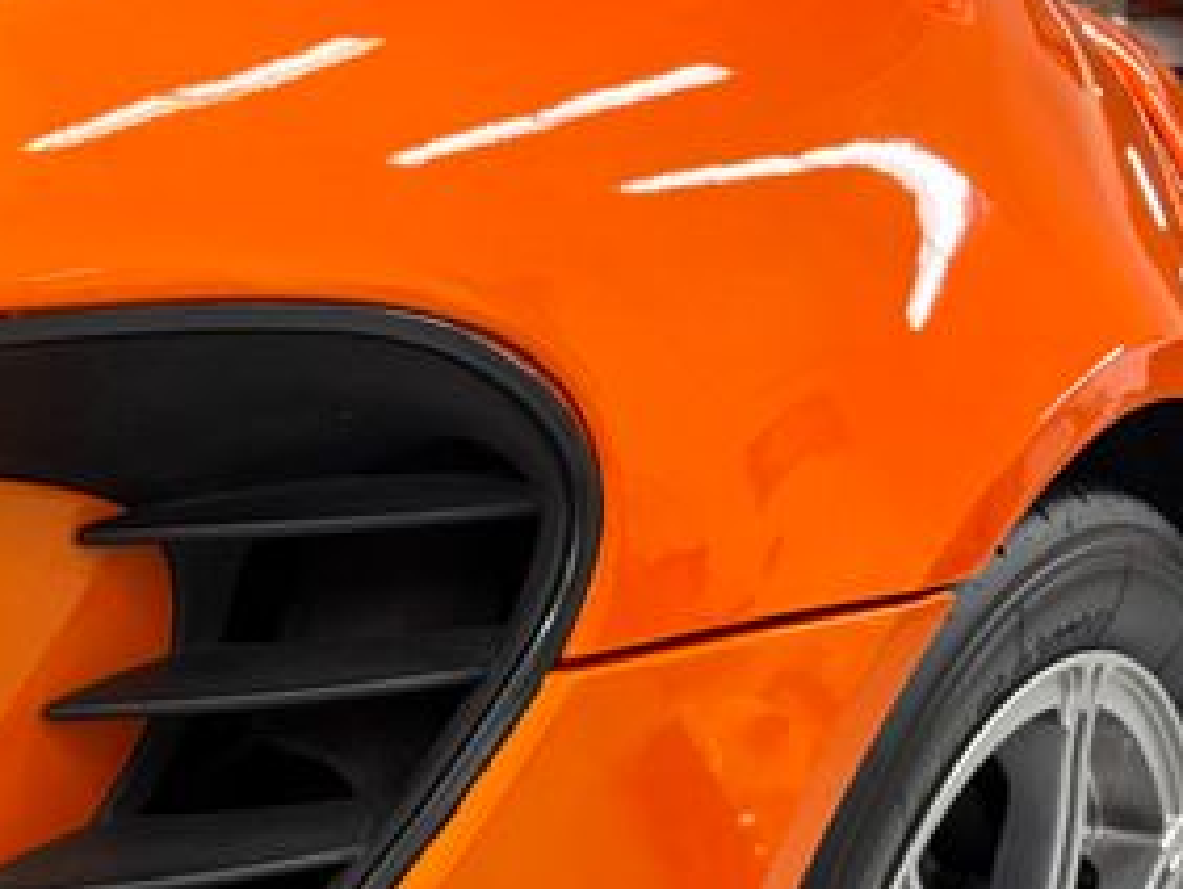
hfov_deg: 30.7
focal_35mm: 59
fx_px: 2018
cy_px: 939
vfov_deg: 23.5
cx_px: 50
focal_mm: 5.96
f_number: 1.6
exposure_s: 1/40
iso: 320
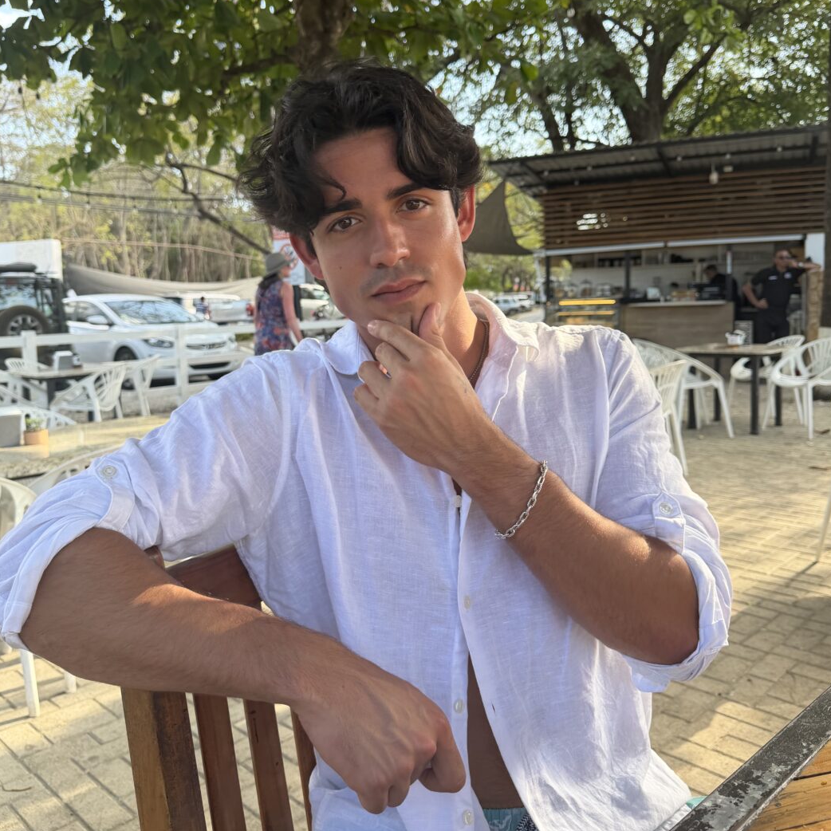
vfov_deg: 55.5
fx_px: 788
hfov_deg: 55.6
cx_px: 411
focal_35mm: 29
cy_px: 368
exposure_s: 1/430
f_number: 1.78
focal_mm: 6.76
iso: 80
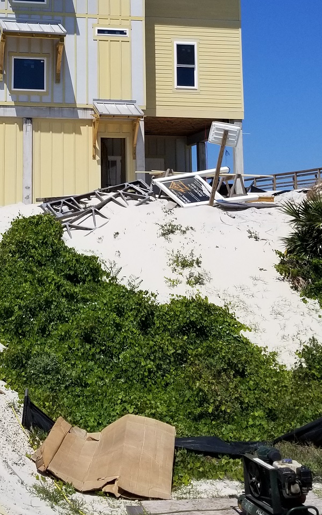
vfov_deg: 34.9
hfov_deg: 22.2
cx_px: 37
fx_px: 800
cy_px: 126
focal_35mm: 57
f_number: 1.7
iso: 50
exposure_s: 1/5232
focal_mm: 4.25
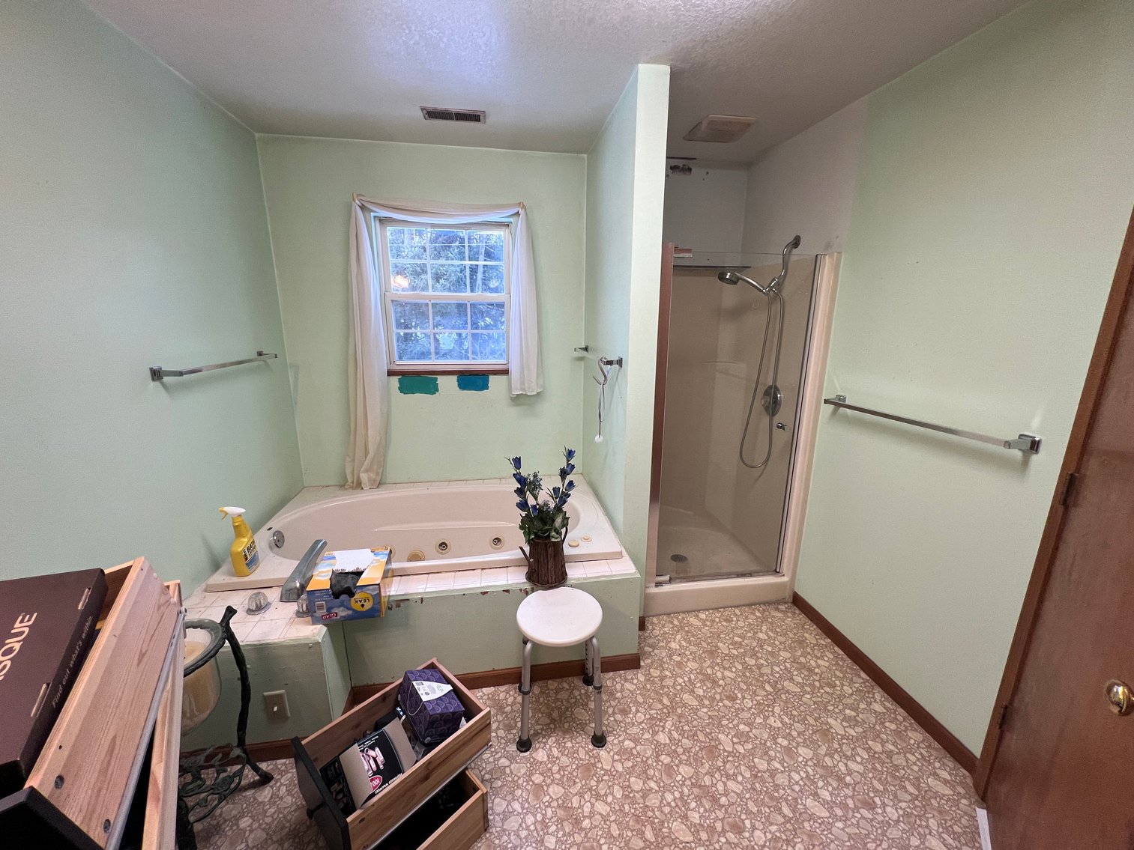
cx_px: 567
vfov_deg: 89.9
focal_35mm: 13
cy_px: 425
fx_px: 426
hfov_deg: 106.2
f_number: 1.8
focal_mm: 1.57
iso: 125
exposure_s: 1/120
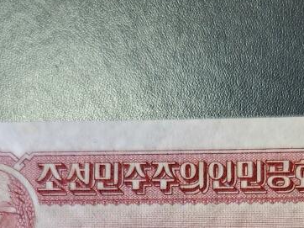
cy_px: 337
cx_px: 196
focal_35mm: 89
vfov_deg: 15.4
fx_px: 781
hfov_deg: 22.0
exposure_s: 1/101
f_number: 1.8
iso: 250
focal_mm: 5.4
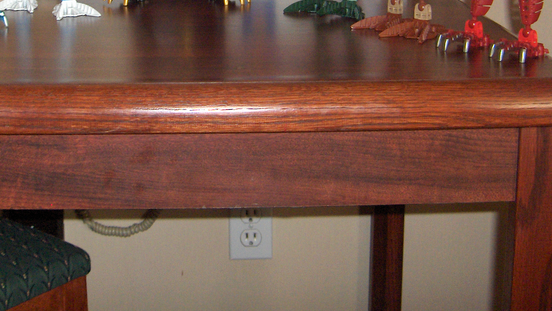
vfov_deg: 16.7
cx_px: 192
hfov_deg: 30.0
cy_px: -30
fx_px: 1024
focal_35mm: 70
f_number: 2.8
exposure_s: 1/60
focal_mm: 8
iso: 100
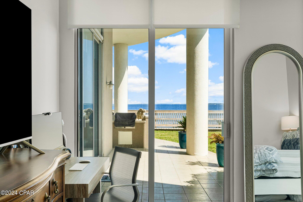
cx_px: 152
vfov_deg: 36.9
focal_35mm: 36
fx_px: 303
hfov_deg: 53.1
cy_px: 101
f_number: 8
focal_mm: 24
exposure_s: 1/40
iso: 400
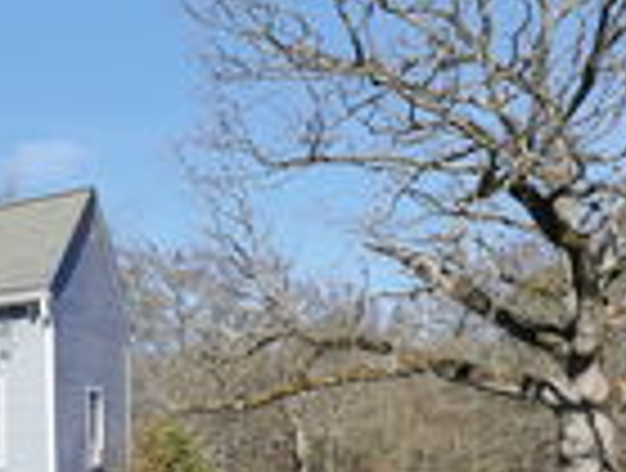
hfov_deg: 23.1
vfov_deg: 23.3
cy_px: 461
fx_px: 1104
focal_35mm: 61
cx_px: -396
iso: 100
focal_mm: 11.5
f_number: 6.3
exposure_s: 1/400
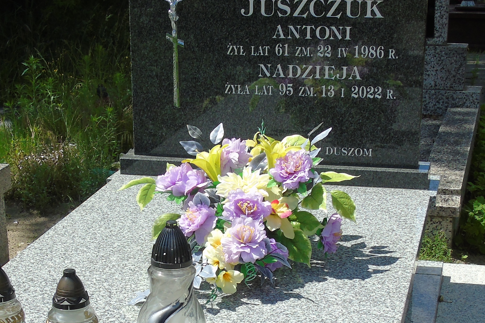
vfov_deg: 17.5
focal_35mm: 77
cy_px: 285
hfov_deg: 26.3
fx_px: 1037
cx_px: 203
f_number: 3.8
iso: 80
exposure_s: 1/800
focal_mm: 6.1
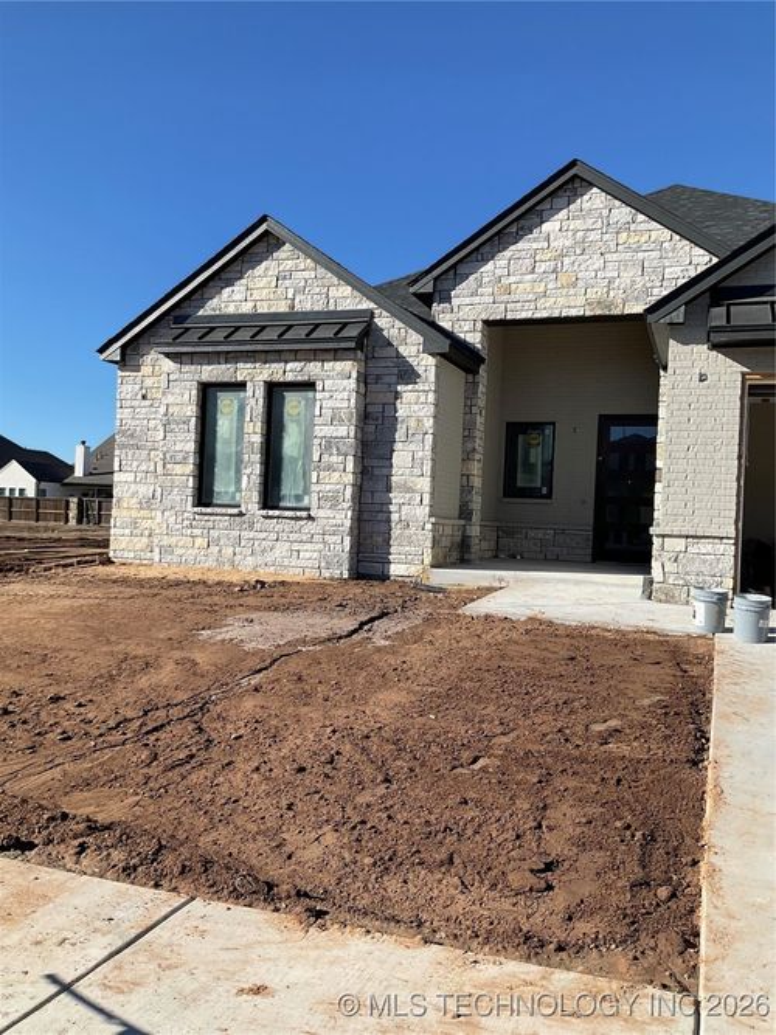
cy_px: 518
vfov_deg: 61.7
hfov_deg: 48.2
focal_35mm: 29
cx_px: 388
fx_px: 867
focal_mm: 3
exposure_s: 1/2058
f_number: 1.8
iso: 16
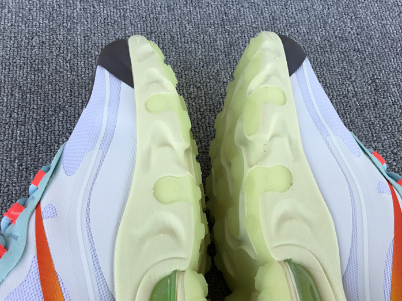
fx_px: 464
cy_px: 174
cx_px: 206
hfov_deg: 46.8
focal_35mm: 40
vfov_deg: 35.9
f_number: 2.4
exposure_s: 1/153
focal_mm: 3.3
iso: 25
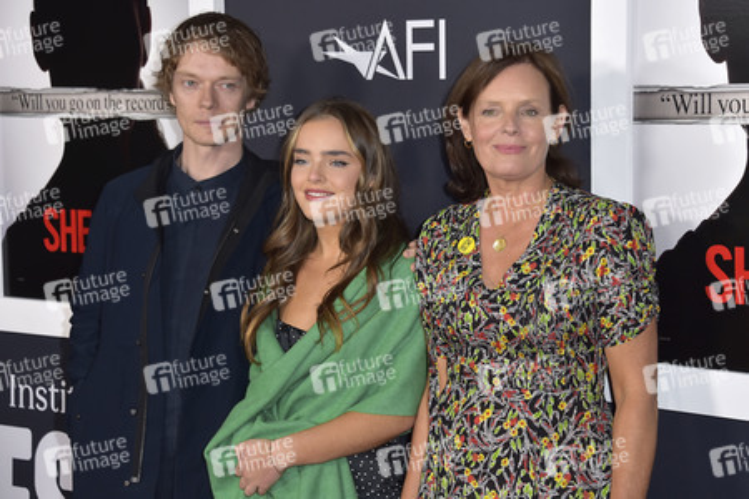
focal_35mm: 85
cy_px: 250
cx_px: 374
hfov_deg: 23.9
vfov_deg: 16.1
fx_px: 1768
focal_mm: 85
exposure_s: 1/200
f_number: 6.3
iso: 640
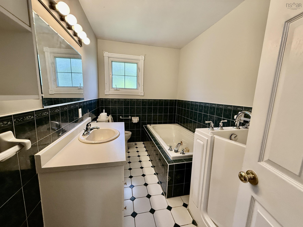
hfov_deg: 102.1
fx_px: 123
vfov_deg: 85.7
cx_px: 152
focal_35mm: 14
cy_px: 114
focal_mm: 2.22
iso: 320
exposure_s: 1/120
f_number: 2.2
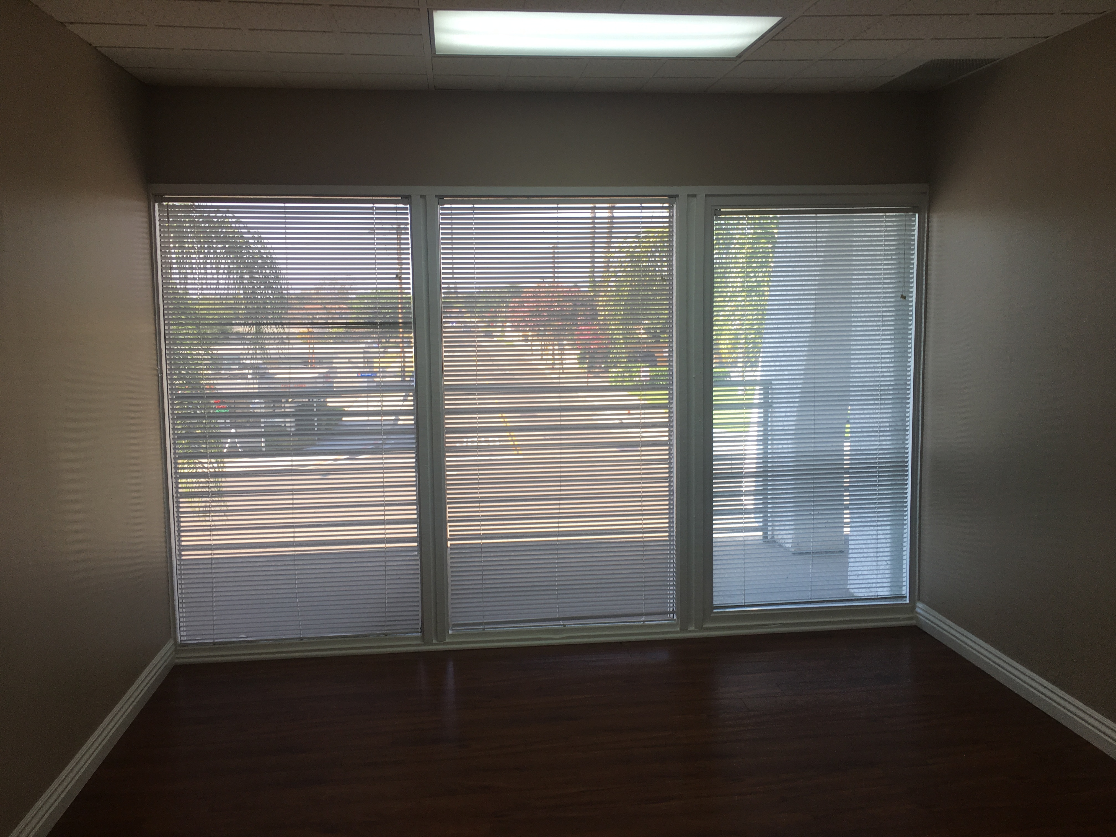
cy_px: 418
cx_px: 558
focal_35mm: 29
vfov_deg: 48.2
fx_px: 935
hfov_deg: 61.7
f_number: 2.2
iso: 25
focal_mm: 4.15
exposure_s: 1/120
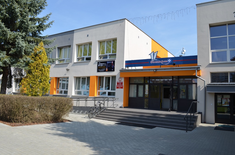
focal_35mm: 27
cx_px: 118
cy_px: 78
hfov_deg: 67.5
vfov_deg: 47.7
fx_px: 176
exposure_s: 1/250
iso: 125
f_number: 8
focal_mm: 18
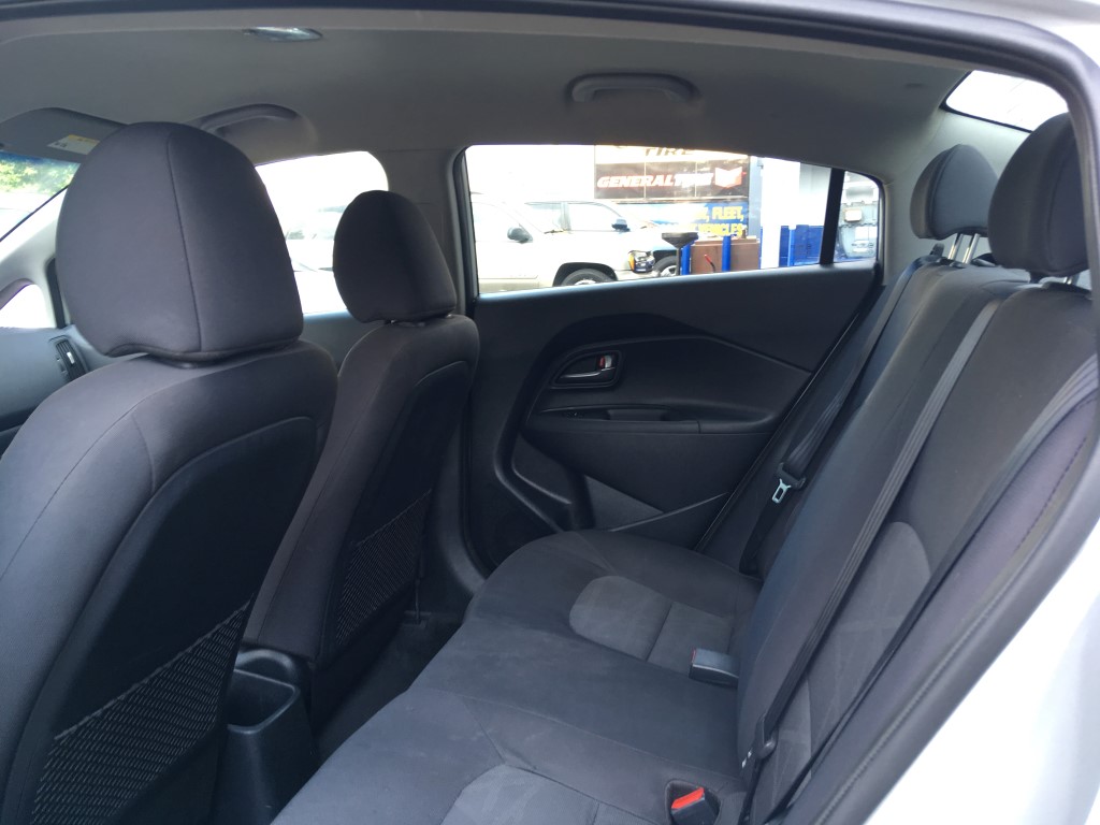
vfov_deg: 48.2
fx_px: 922
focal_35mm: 29
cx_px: 550
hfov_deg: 61.7
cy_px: 412
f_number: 2.2
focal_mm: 4.15
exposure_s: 1/60
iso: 32
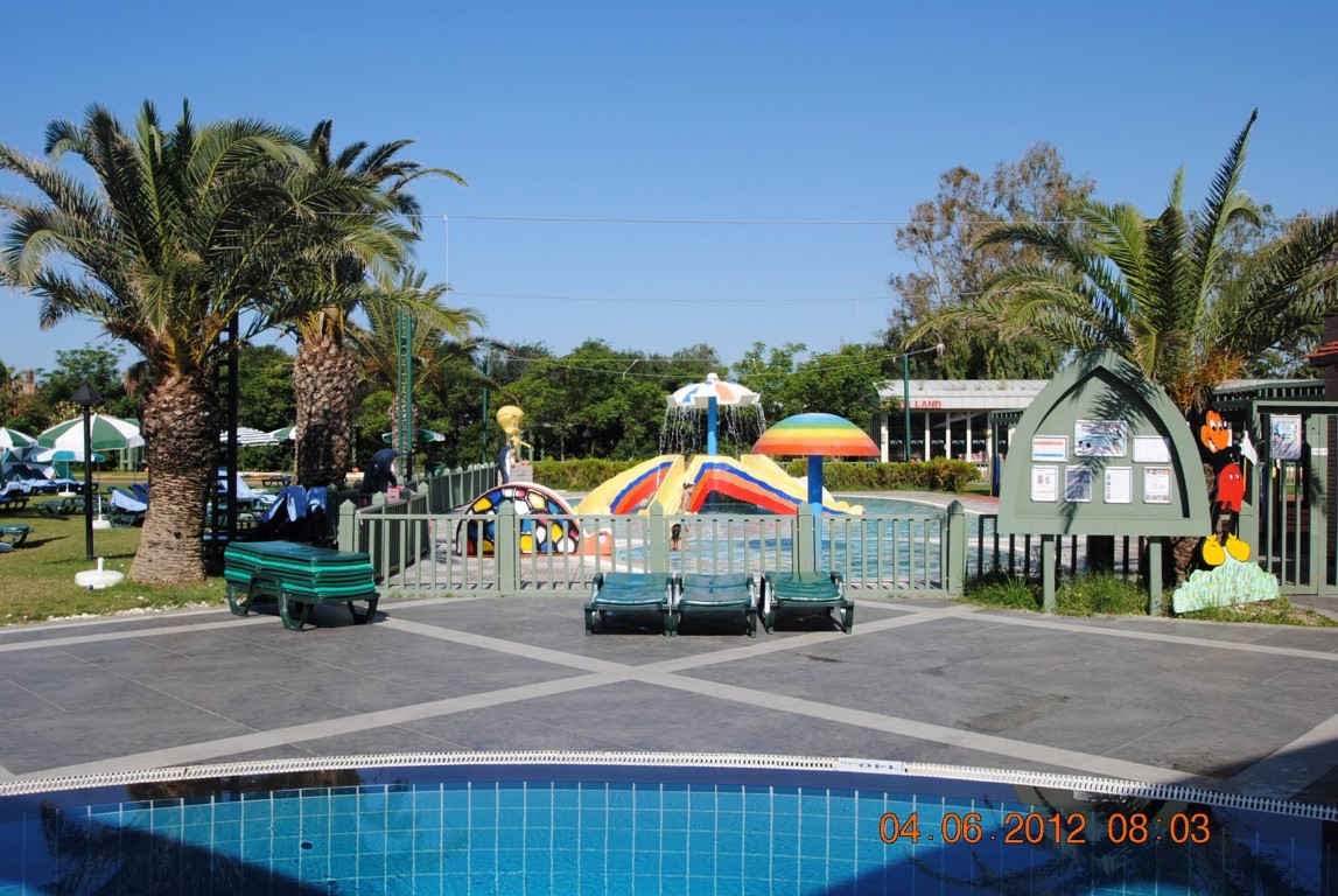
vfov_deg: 43.7
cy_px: 448
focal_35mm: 30
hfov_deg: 61.9
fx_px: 1116
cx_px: 669
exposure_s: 1/250
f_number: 8
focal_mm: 20
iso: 100
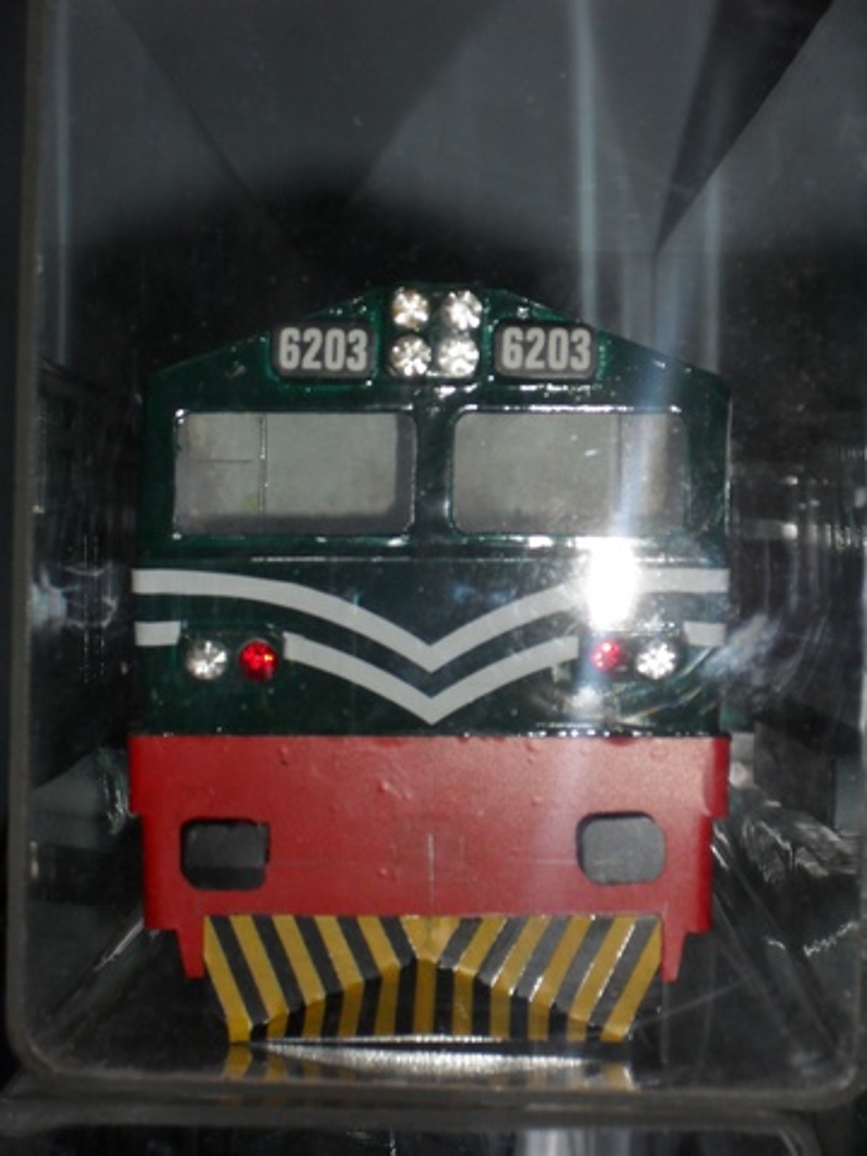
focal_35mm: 105
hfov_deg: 14.1
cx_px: 434
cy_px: 578
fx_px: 3506
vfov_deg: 18.7
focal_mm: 18.9
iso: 200
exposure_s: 1/60
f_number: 5.8
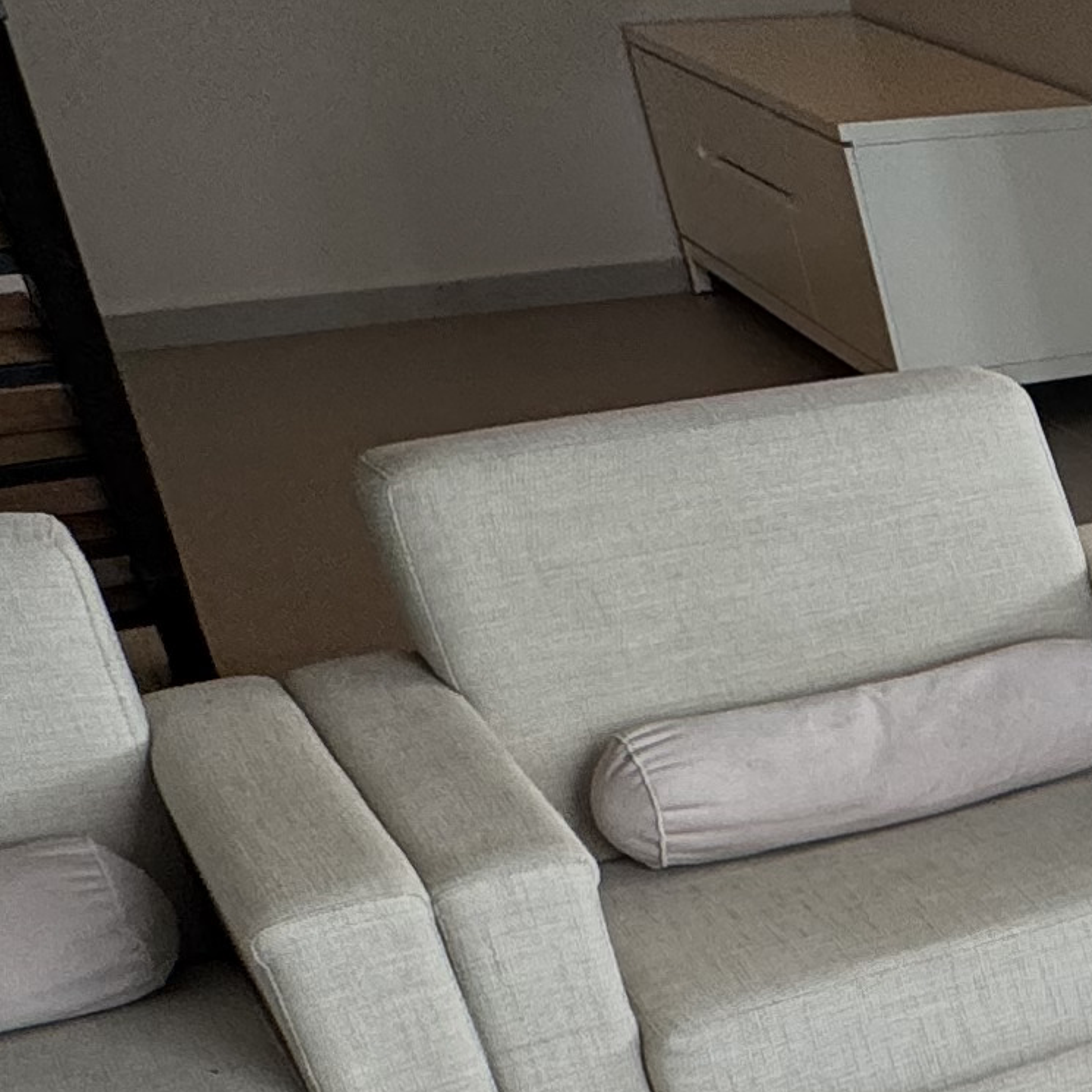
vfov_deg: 25.6
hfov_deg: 15.5
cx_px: 2545
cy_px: 749
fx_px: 2391
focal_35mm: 67
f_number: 2.2
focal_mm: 2.22
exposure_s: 1/168
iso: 40
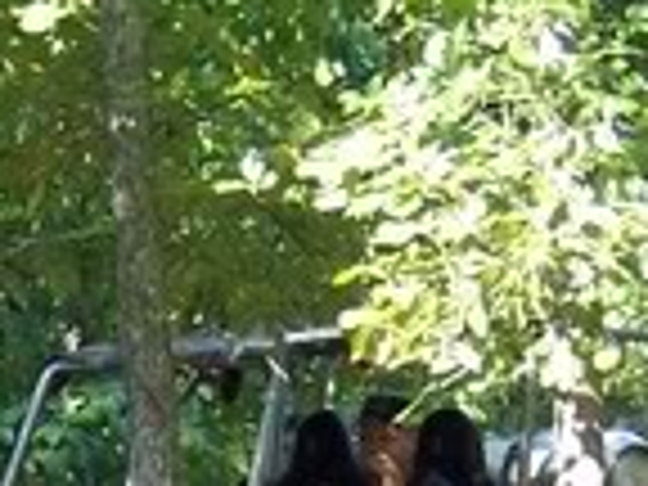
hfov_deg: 5.8
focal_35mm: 334
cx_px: -459
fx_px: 6252
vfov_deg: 4.3
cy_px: 1274
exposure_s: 1/90
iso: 140
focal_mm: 10
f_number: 4
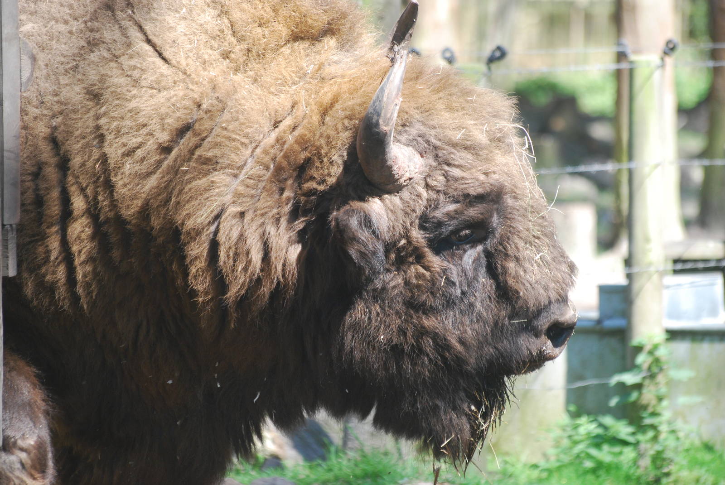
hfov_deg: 6.2
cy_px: 242
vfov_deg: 4.2
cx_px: 362
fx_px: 6654
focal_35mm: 330
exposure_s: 1/200
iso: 400
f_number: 5.3
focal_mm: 220
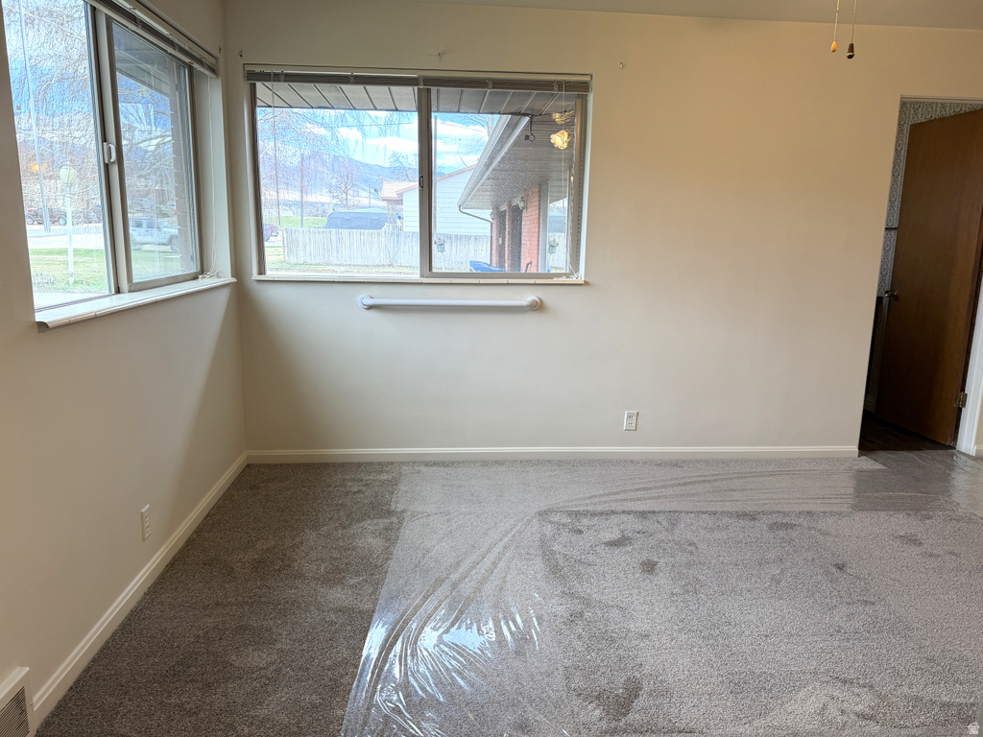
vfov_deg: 56.8
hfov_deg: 71.6
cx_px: 492
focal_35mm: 24
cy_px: 368
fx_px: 682
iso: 80
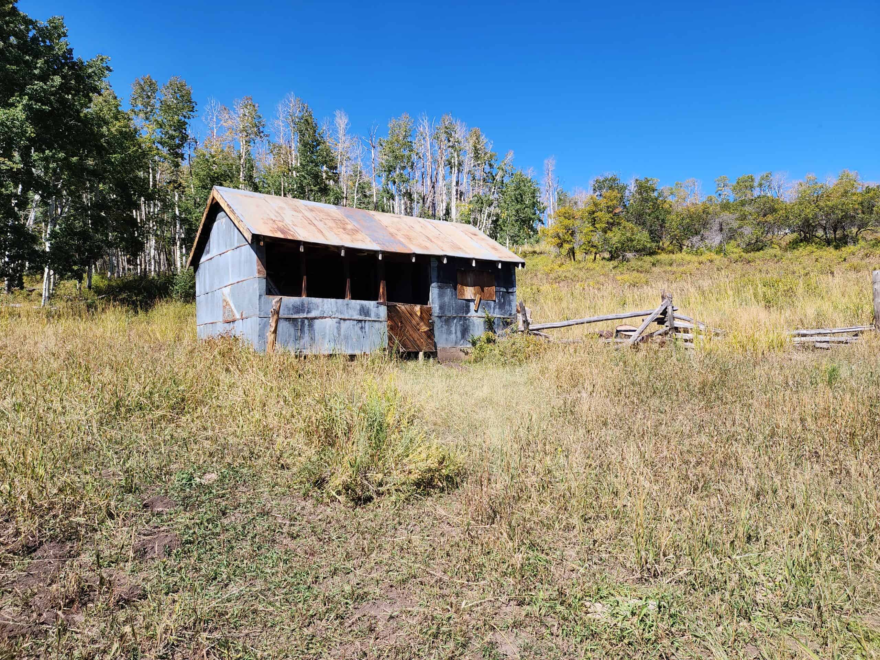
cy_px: 330
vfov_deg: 58.9
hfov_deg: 73.9
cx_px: 440
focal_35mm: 23
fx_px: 585
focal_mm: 6.4
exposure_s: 1/715
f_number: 1.8
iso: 12
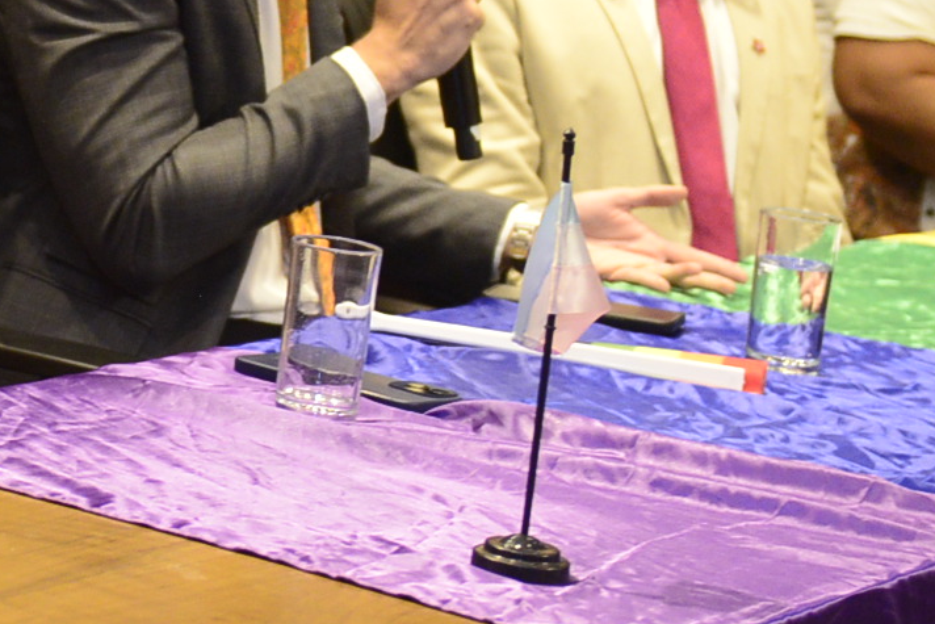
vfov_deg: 7.3
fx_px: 4831
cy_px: -84
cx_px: -228
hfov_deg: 10.8
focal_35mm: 186
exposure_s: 1/125
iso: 2000
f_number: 4
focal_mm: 44
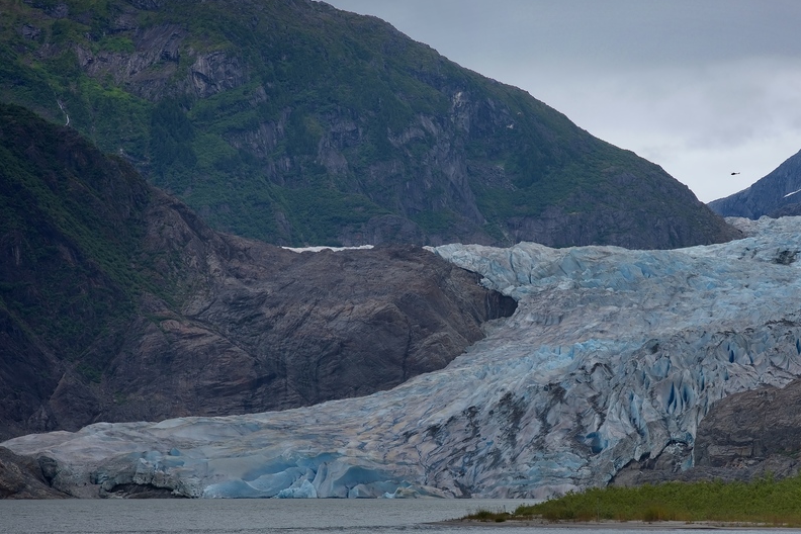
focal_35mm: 139
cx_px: 613
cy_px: 346
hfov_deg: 14.7
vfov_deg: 9.9
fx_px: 3093
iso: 100
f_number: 9
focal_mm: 86
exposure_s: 1/320
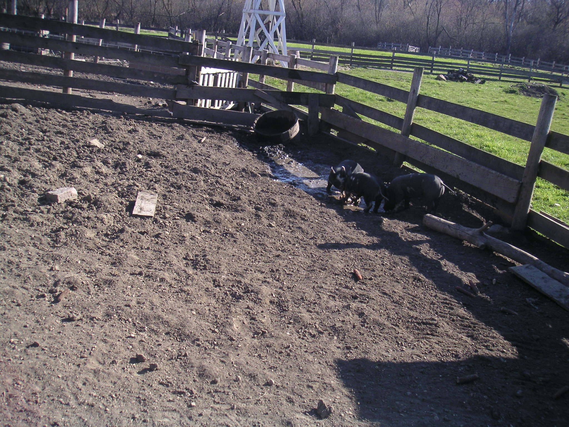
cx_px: 284
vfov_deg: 37.7
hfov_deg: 49.0
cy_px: 214
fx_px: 625
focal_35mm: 38
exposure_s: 1/350
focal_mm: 6
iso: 50
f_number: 2.8
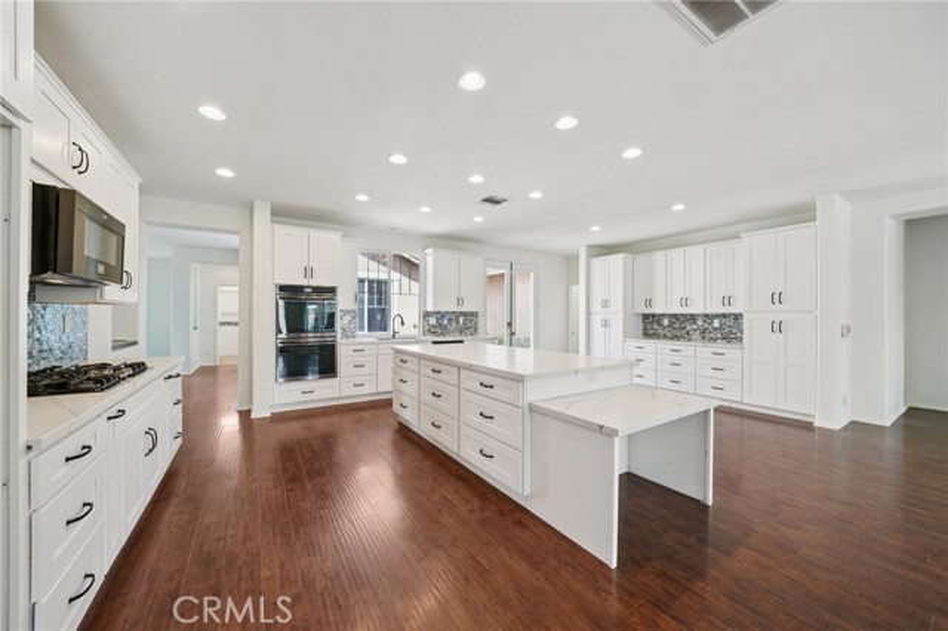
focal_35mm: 13
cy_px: 316
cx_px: 474
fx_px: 342
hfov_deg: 108.4
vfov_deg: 85.4
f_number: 8
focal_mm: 13
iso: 400
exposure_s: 1/30
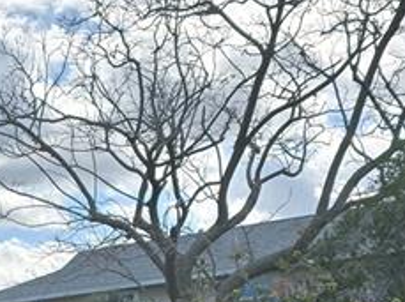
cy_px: 523
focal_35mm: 103
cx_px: -191
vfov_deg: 13.1
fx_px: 1203
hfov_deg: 17.3
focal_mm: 6.3
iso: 12
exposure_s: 1/1457
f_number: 1.7
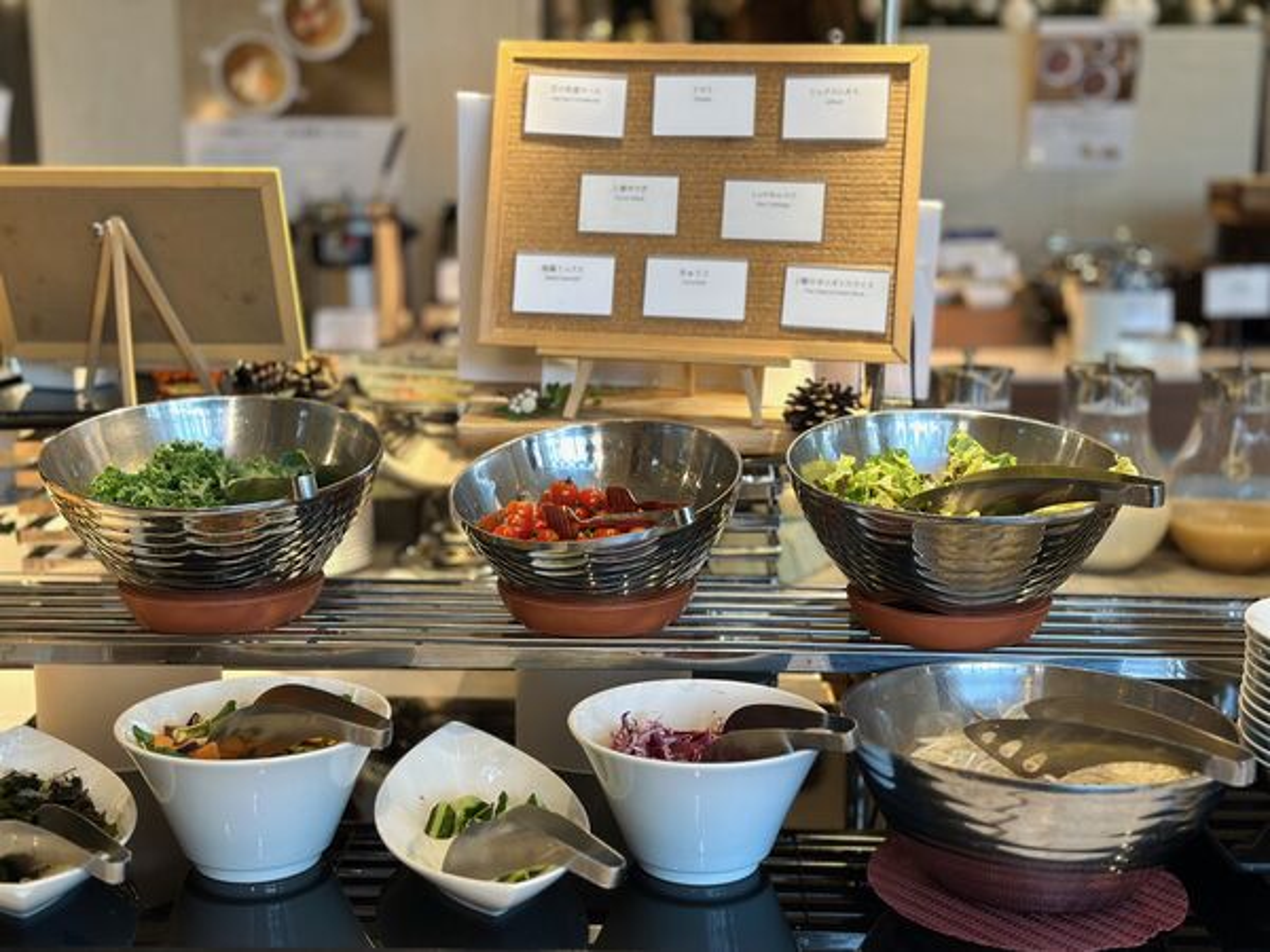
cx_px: 635
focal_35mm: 48
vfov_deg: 30.3
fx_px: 1761
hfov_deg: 39.7
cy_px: 476
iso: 80
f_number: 1.78
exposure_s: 1/50
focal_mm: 6.86
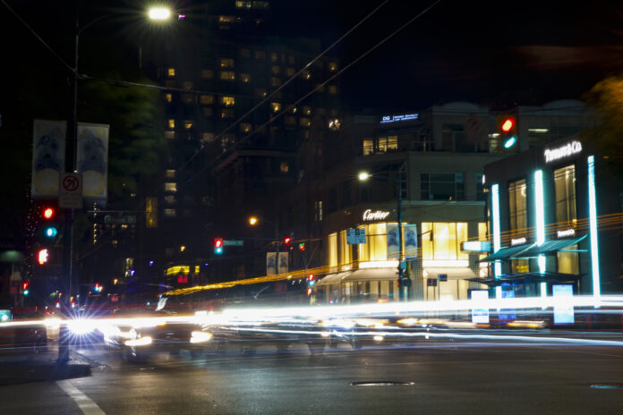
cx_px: 312
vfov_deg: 20.3
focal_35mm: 67
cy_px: 208
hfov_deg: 30.0
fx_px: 1161
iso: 50
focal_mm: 67.1
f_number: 22
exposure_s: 15
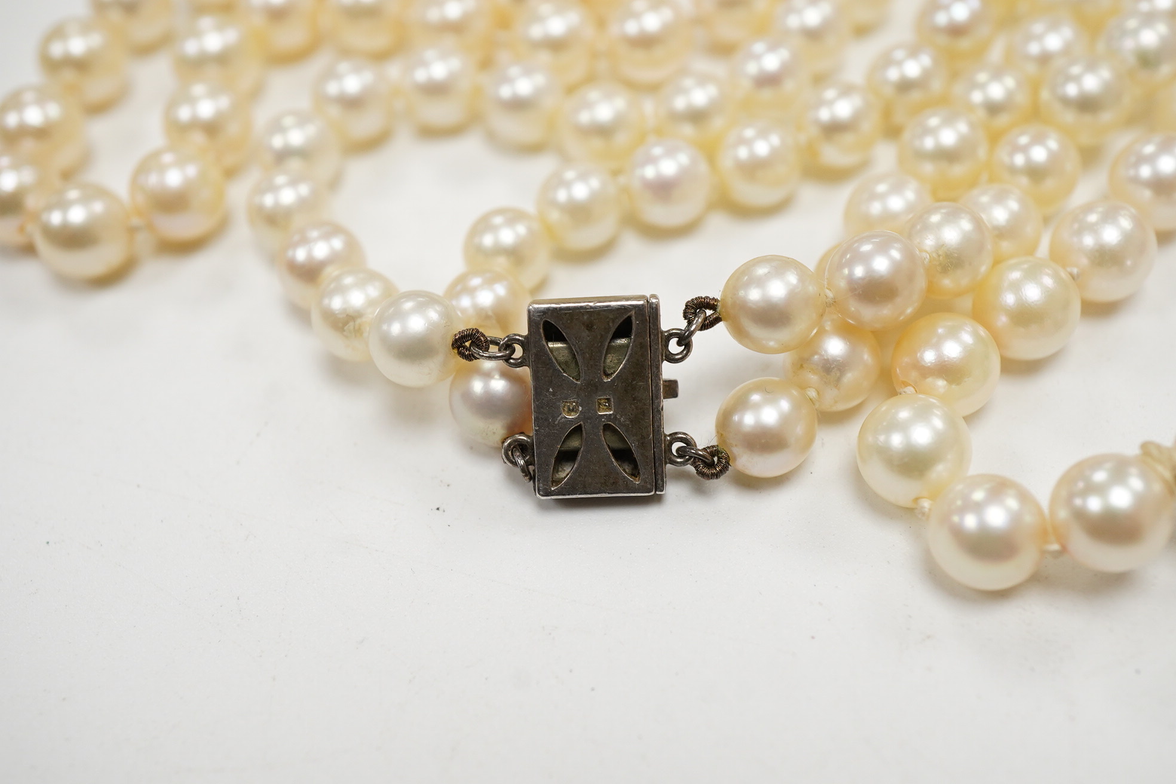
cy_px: 392
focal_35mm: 45
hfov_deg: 43.6
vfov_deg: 29.9
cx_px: 588
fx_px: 1470
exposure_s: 1/125
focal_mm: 30
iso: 1250
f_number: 11
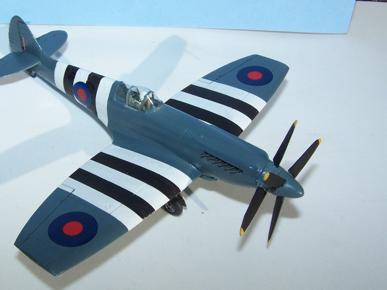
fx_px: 525
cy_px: 147
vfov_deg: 30.9
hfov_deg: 40.3
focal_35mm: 47
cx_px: 156
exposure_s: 1/1500
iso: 80
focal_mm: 6.3
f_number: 5.6
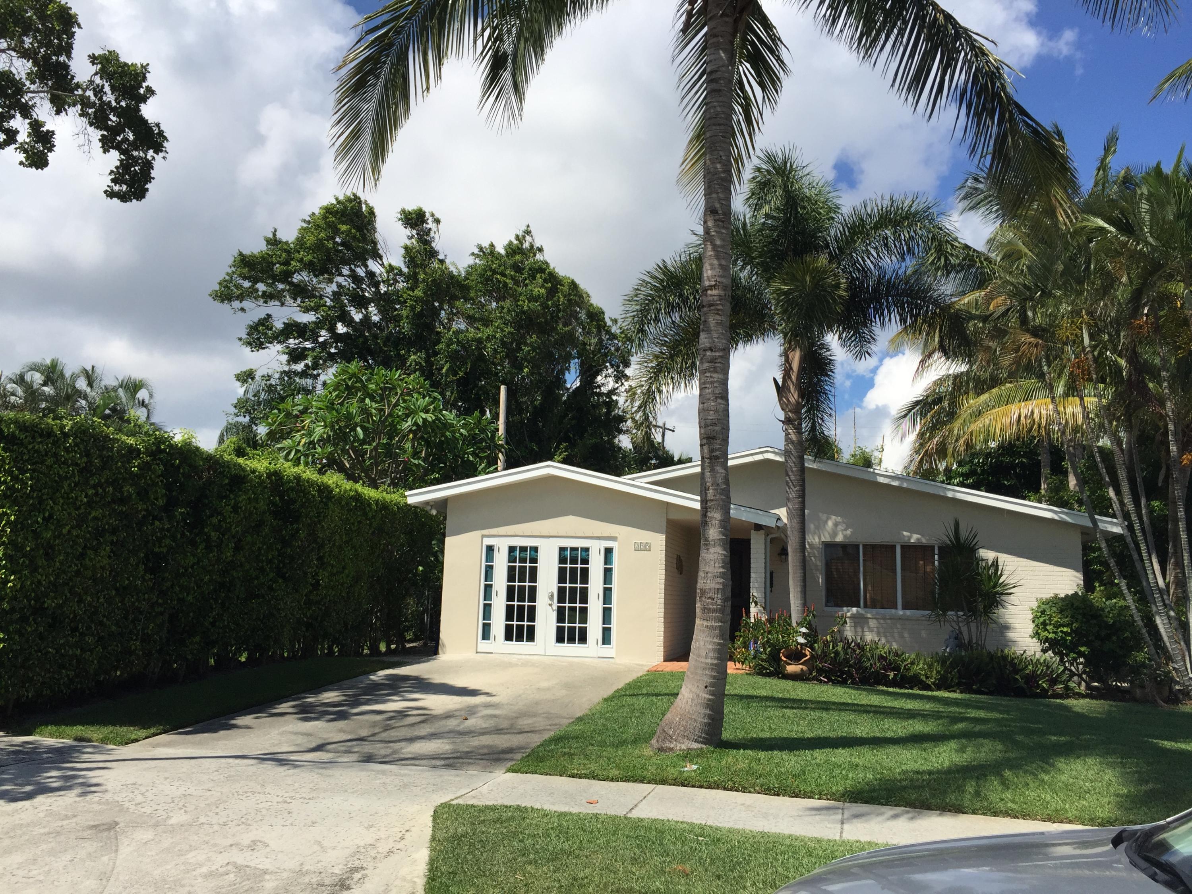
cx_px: 596
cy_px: 447
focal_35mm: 29
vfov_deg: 48.2
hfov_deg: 61.7
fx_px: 999
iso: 32
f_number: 2.2
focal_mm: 4.15
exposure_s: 1/3049
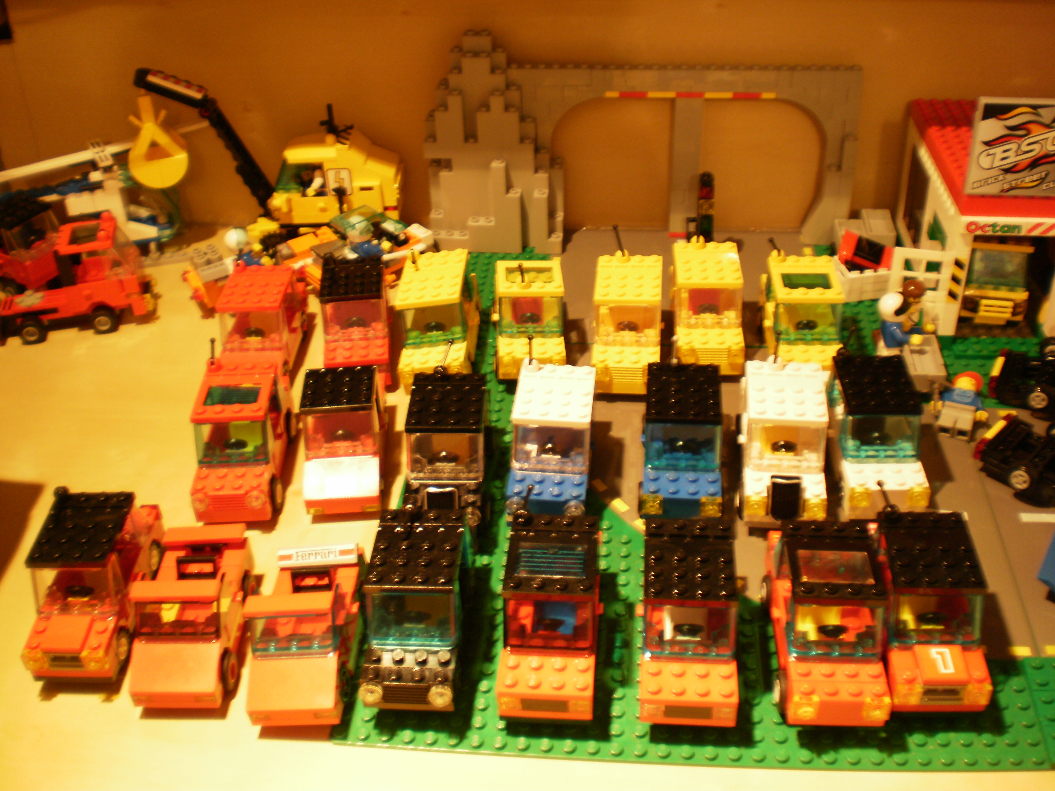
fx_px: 1097
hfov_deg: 51.4
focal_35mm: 36
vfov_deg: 39.7
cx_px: 528
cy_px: 396
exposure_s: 1/4
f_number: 3.1
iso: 125
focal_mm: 6.3
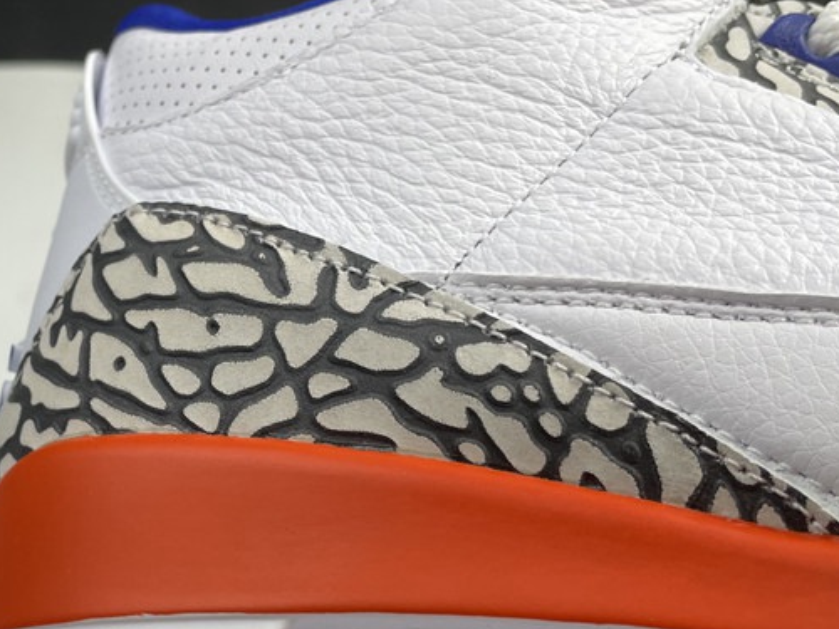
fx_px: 1260
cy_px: 319
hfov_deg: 35.7
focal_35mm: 52
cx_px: 171
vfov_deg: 28.0
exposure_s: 1/100
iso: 40
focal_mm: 4.2
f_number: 1.6
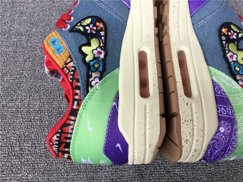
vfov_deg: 45.4
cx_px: 122
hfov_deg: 58.4
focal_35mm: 31
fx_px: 218
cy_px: 91
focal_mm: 3.3
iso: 40
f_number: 2.4
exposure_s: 1/33
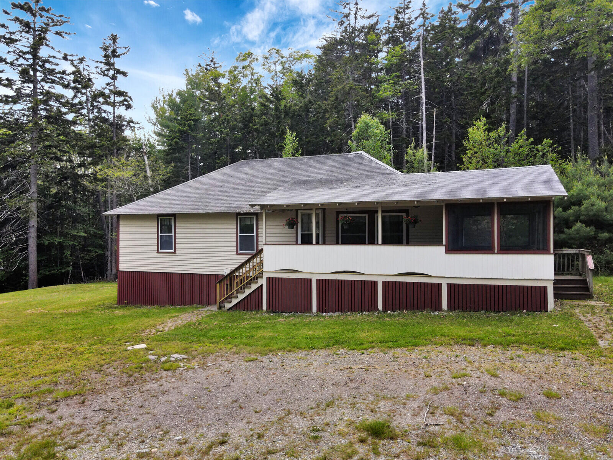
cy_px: 230
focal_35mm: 24
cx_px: 306
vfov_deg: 56.8
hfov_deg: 71.6
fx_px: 425
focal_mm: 4.5
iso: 200
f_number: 2.8
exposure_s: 1/500
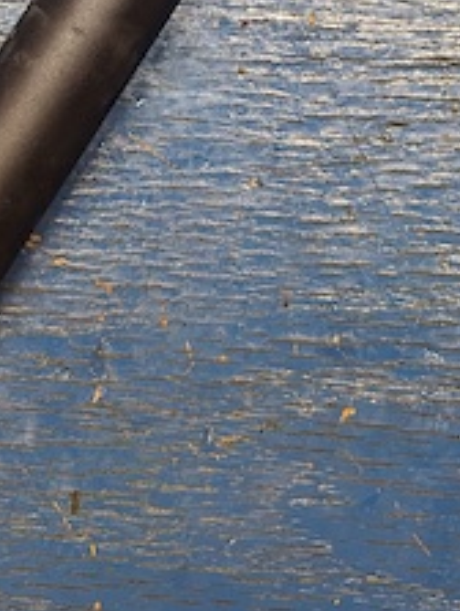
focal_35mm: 86
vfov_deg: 18.8
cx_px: 246
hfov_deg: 17.2
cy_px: -414
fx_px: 1519
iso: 167
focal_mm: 6.81
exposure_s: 1/120
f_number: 1.85
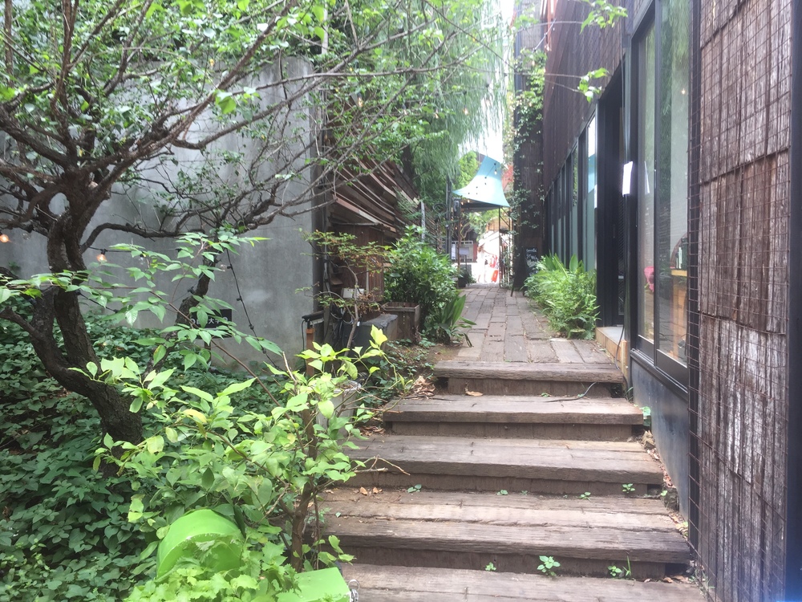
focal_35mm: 29
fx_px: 672
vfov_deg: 48.2
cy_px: 301
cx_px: 401
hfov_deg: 61.7
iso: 32
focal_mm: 4.15
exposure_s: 1/120
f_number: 2.2
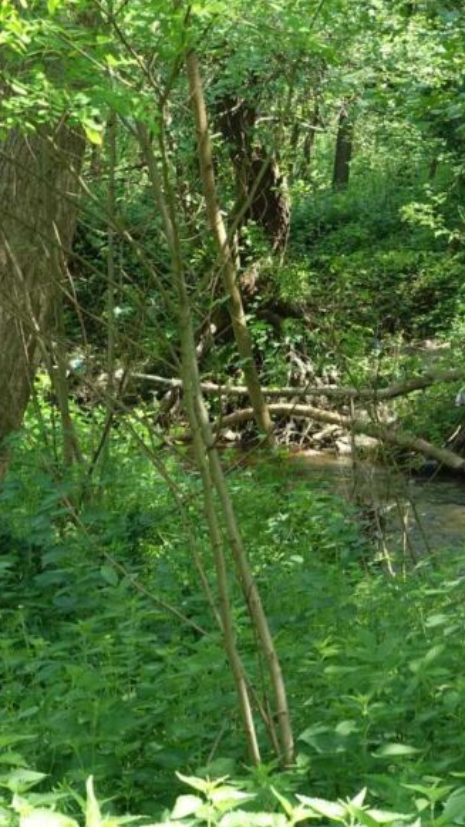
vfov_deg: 19.3
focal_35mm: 111
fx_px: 2432
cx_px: 610
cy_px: 411
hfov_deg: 10.7
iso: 250
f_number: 6.3
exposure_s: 1/80
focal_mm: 25.7
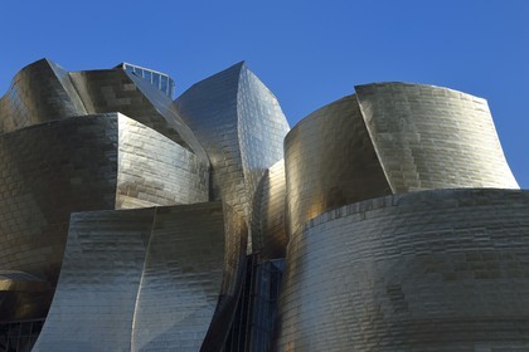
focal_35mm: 98
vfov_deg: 14.0
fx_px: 1440
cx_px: 264
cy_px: 176
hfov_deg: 20.8
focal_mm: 98
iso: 200
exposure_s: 1/400
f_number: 10
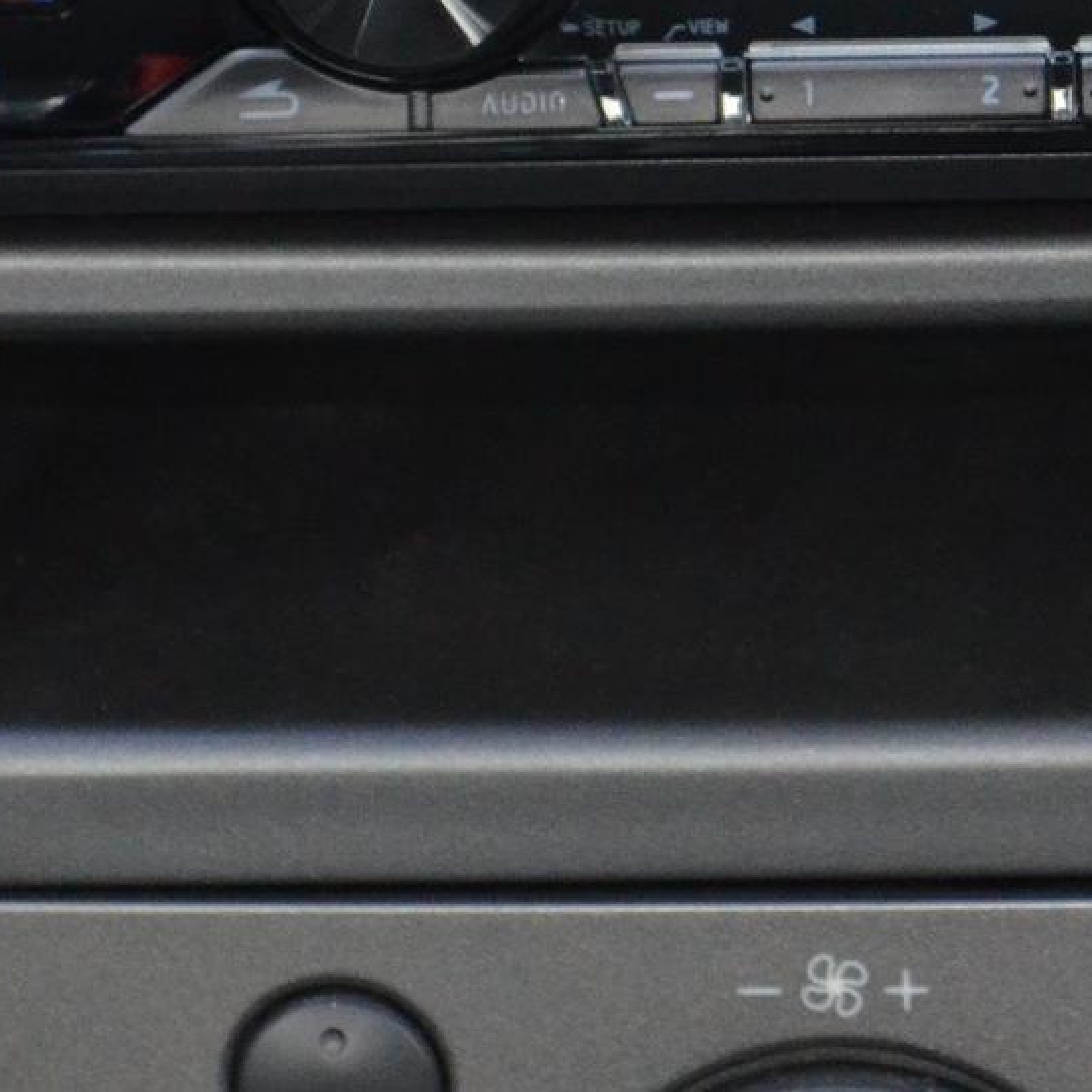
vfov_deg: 5.5
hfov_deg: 5.5
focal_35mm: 320
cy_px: 91
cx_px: 660
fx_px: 11419
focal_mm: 55
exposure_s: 1/60
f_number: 5.6
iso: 1800
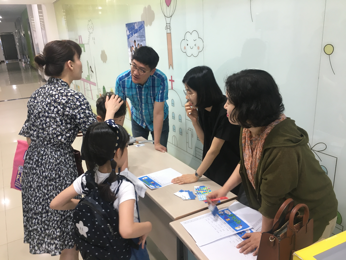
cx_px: 173
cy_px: 130
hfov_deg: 61.7
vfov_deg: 48.2
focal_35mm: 29
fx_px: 290
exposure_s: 1/30
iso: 64
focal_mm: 4.15
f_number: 2.2
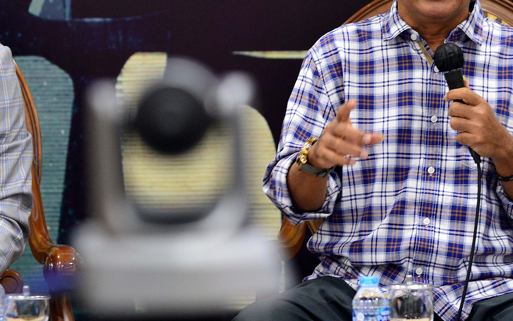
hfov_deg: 6.4
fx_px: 4600
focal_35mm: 329
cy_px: 83
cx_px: 216
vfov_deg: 4.0
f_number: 3.2
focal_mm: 145
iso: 2000
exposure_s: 1/100
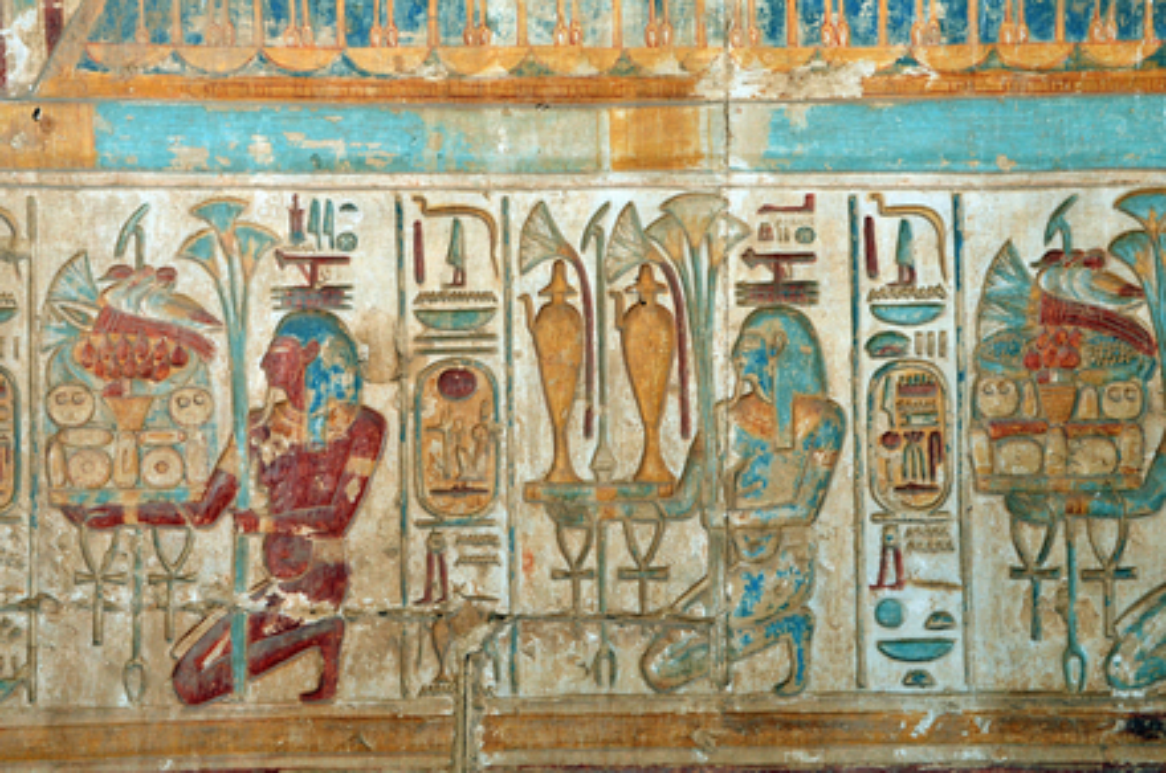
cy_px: 386
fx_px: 1843
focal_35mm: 57
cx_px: 583
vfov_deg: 23.7
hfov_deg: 35.1
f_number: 10
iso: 200
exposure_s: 1/400
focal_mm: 38
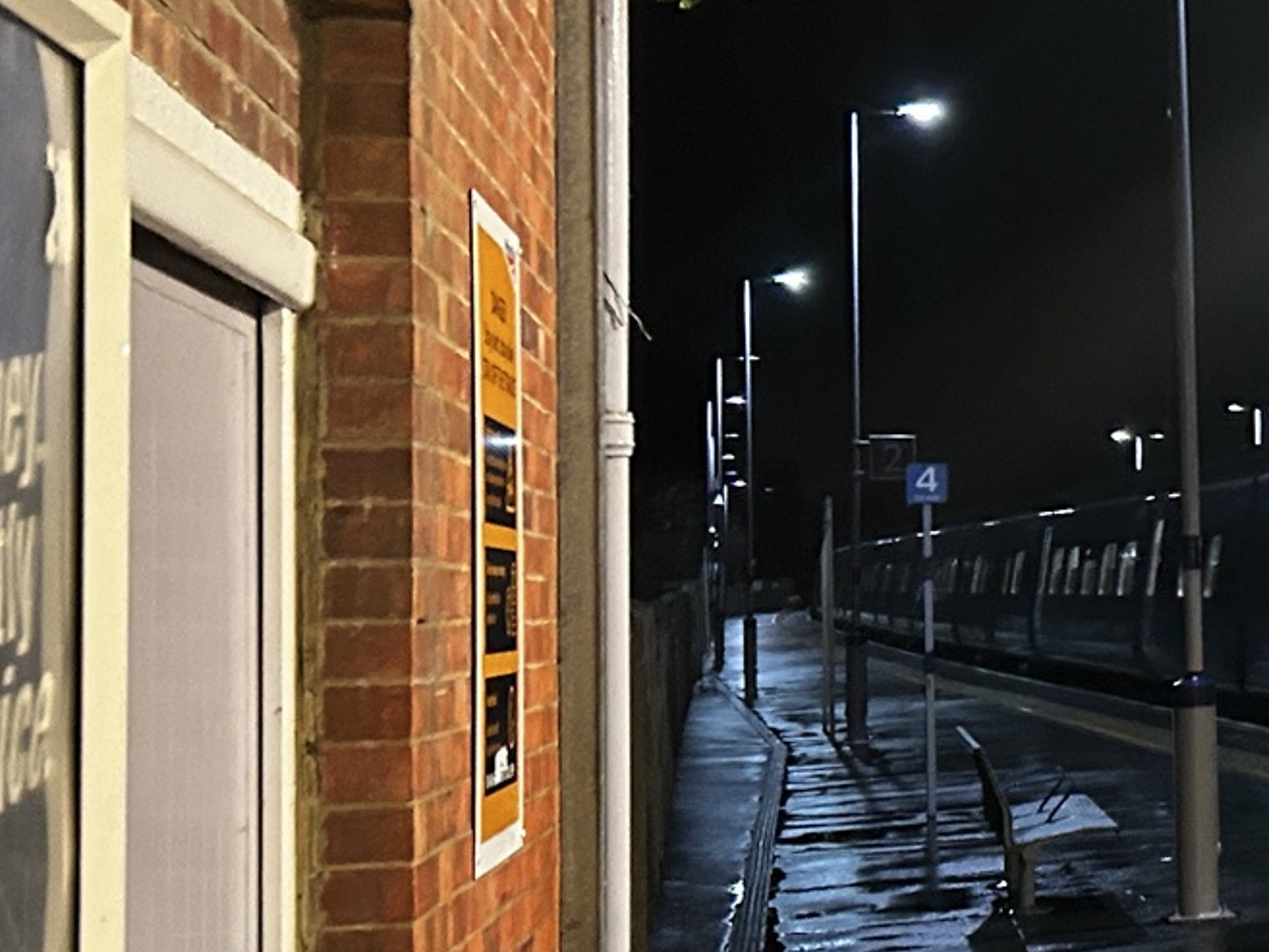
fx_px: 2970
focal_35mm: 81
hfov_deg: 21.2
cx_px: 1771
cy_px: 508
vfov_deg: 18.2
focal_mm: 5.7
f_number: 1.5
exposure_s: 1/33
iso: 400
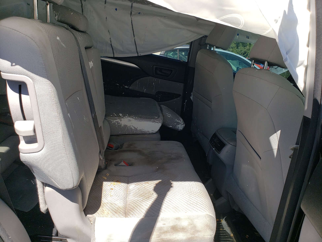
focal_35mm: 26
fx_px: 242
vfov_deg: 53.1
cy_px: 121
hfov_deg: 67.3
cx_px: 161
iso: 50
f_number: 1.5
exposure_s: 1/667
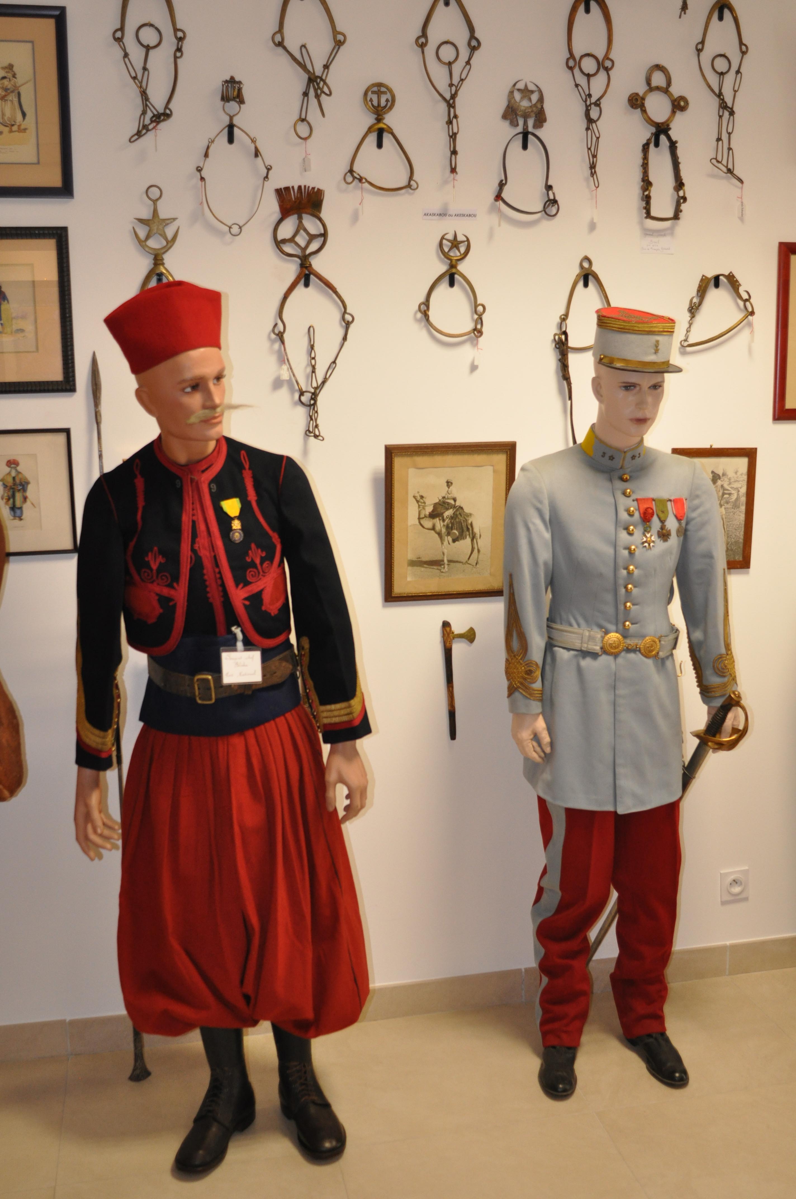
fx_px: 1197
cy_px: 600
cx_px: 398
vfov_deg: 53.2
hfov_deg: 36.8
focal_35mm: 36
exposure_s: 1/60
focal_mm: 24
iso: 800
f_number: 2.8
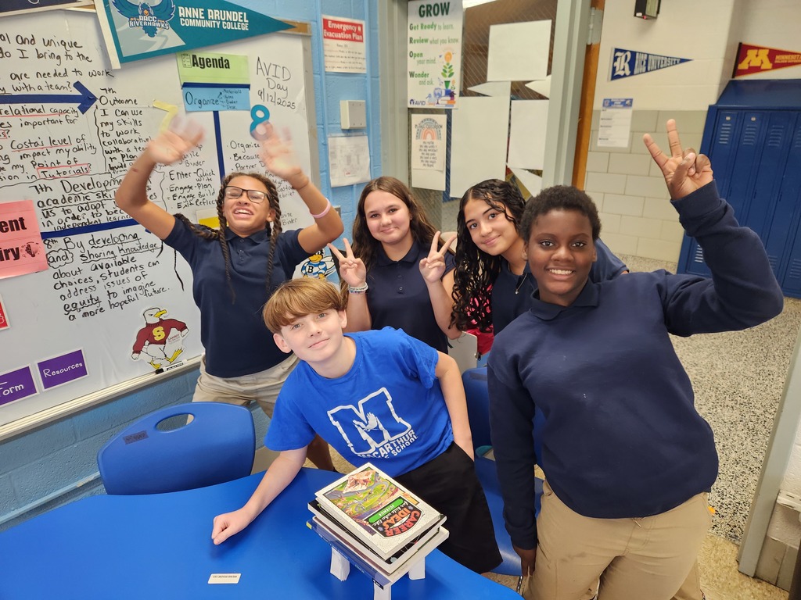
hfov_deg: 73.9
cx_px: 400
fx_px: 532
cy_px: 300
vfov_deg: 58.9
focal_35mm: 23
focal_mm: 5.4
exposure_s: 1/120
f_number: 1.8
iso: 200
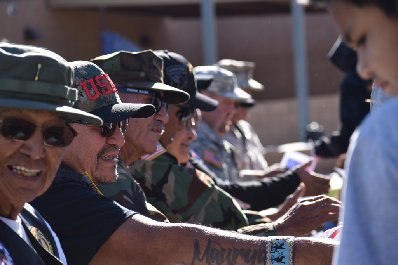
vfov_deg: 9.6
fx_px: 1576
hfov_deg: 14.4
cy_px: 132
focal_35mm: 142
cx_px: 199
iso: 200
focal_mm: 95
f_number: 5.6
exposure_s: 1/500
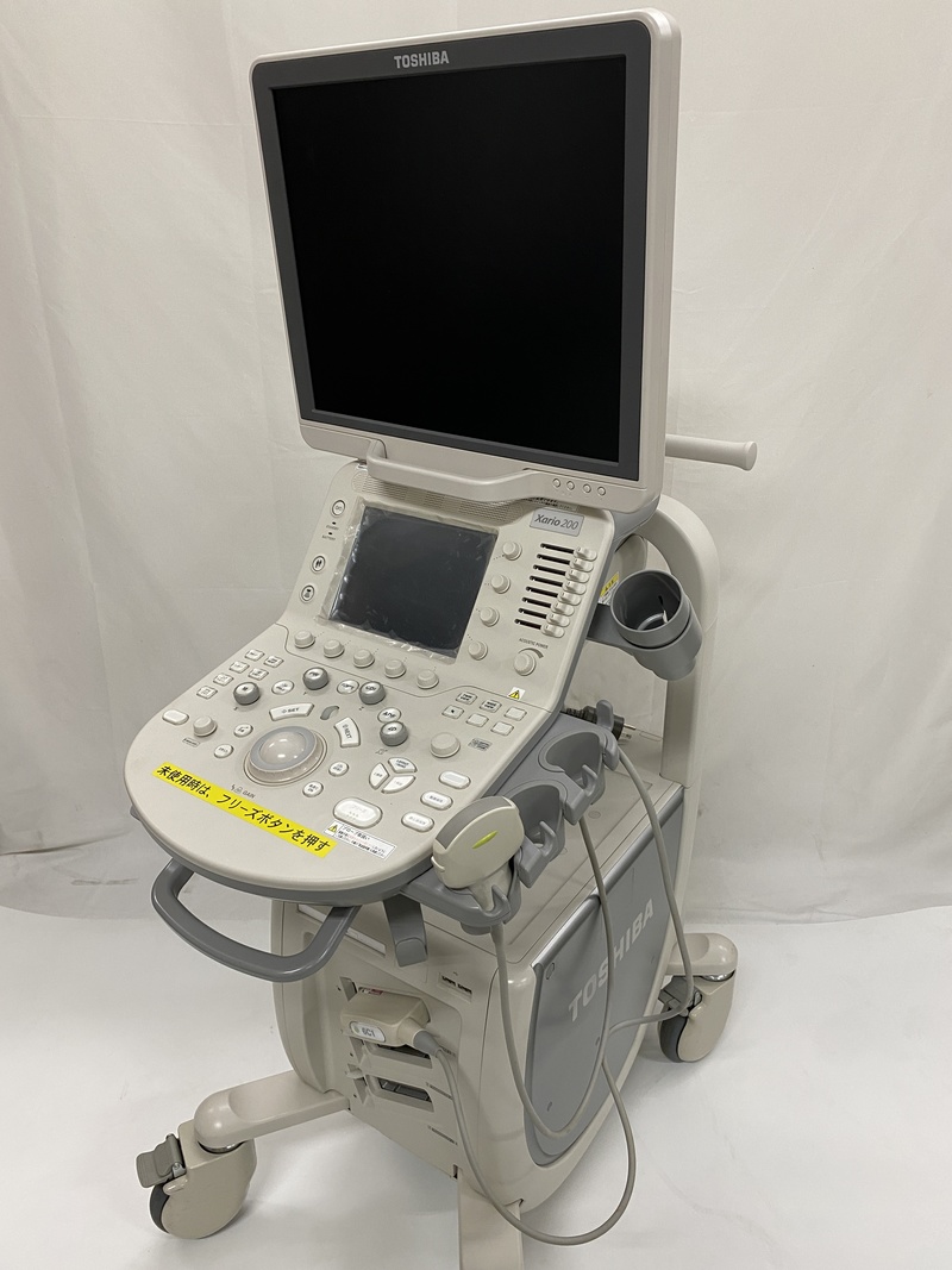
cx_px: 476
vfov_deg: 67.3
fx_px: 954
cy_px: 635
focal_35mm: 26
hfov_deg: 53.1
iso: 80
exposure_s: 1/60
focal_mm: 4.25
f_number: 1.8
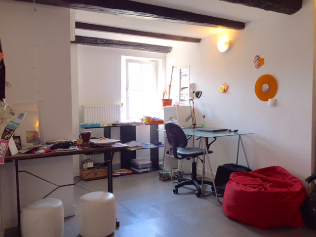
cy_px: 118
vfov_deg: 48.2
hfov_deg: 61.7
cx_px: 158
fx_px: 265
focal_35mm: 29
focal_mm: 4.15
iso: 50
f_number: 2.2
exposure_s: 1/100
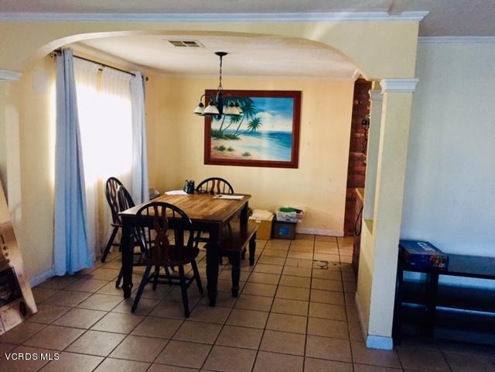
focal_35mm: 29
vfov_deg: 48.2
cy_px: 186
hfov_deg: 61.7
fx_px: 415
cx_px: 248
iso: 320
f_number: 2.2
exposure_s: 1/30
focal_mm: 4.15
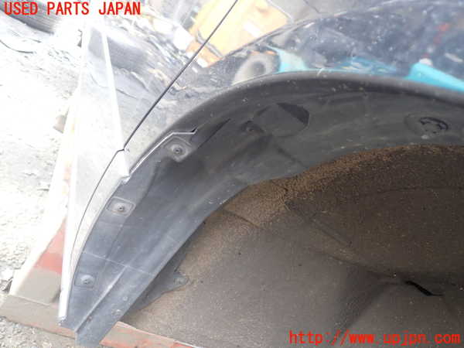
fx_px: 402
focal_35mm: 30
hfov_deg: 60.0
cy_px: 174
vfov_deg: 46.8
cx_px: 232
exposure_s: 1/60
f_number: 2.3
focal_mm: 5.4
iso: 160
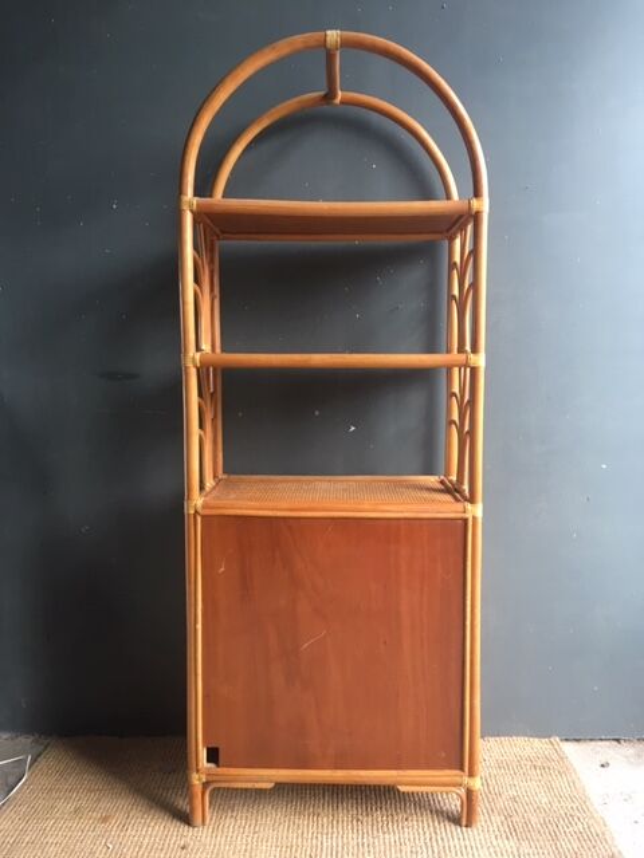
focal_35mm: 29
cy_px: 429
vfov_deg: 61.7
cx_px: 322
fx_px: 719
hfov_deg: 48.2
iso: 50
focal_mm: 4.15
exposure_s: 1/33
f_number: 2.2
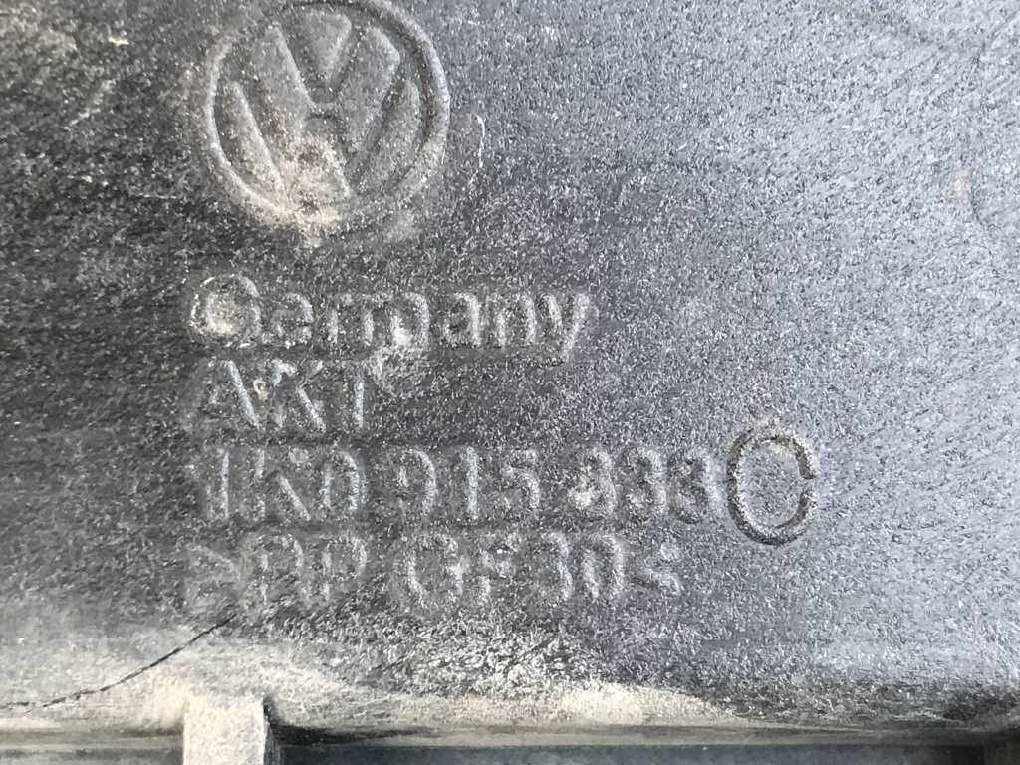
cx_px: 510
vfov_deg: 49.7
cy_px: 382
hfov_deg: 63.4
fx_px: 825
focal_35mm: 28
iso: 32
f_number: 1.8
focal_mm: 3.99
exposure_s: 1/33
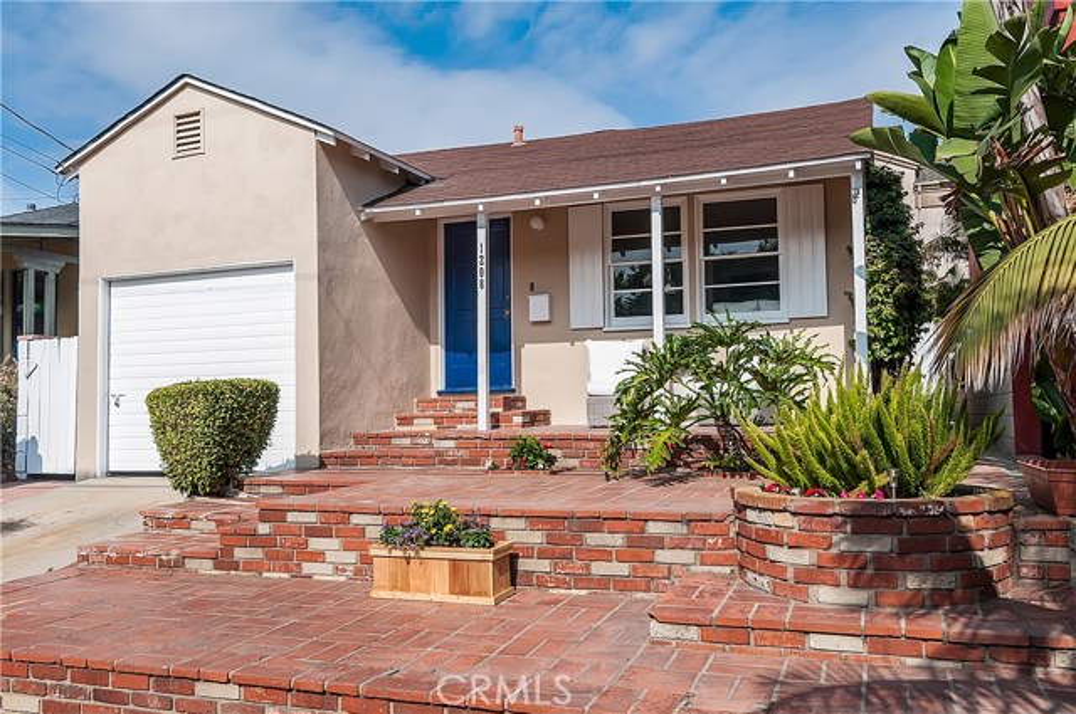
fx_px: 896
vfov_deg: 43.5
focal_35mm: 30
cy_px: 357
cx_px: 538
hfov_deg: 62.0
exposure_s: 1/500
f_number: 10
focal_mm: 20
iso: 200
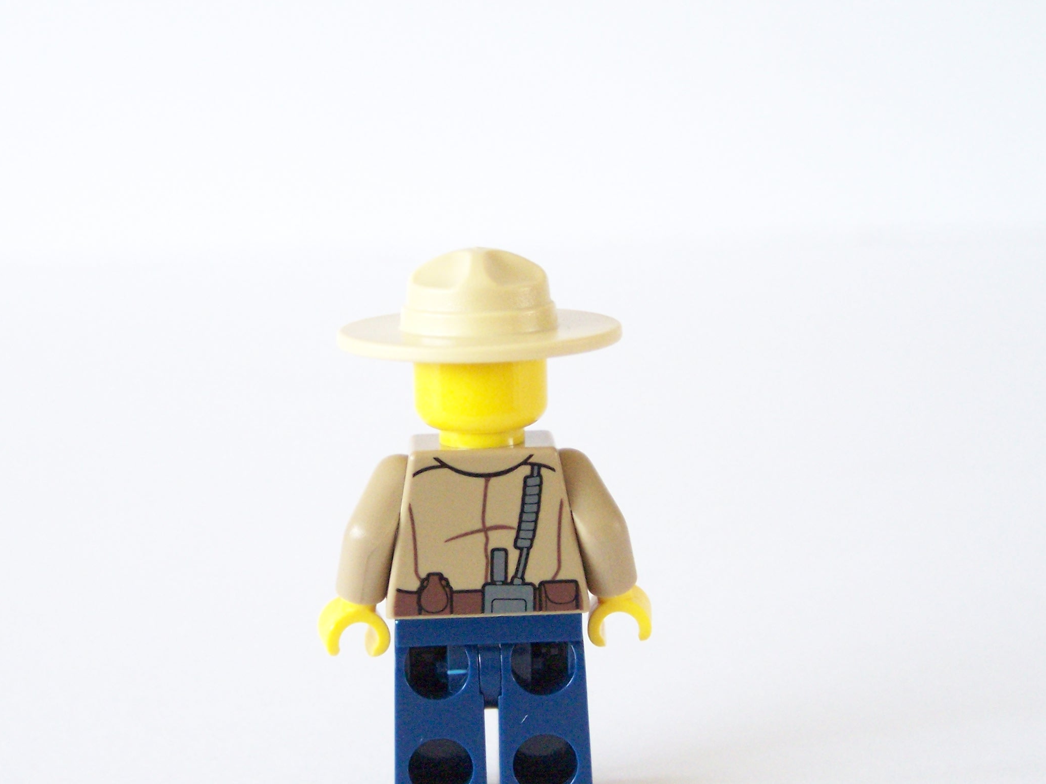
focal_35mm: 84
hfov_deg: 23.3
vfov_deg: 17.6
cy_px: 466
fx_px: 2538
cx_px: 507
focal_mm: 11.1
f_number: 3.2
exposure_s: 1/10
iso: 400
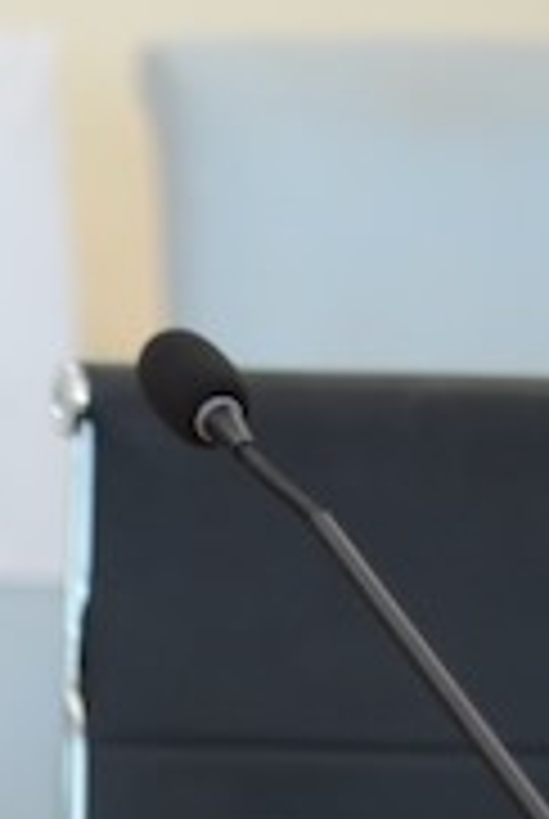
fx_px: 7998
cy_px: 1674
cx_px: -1267
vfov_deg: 5.7
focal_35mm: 351
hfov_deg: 3.8
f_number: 1.8
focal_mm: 50
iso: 320
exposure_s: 1/125
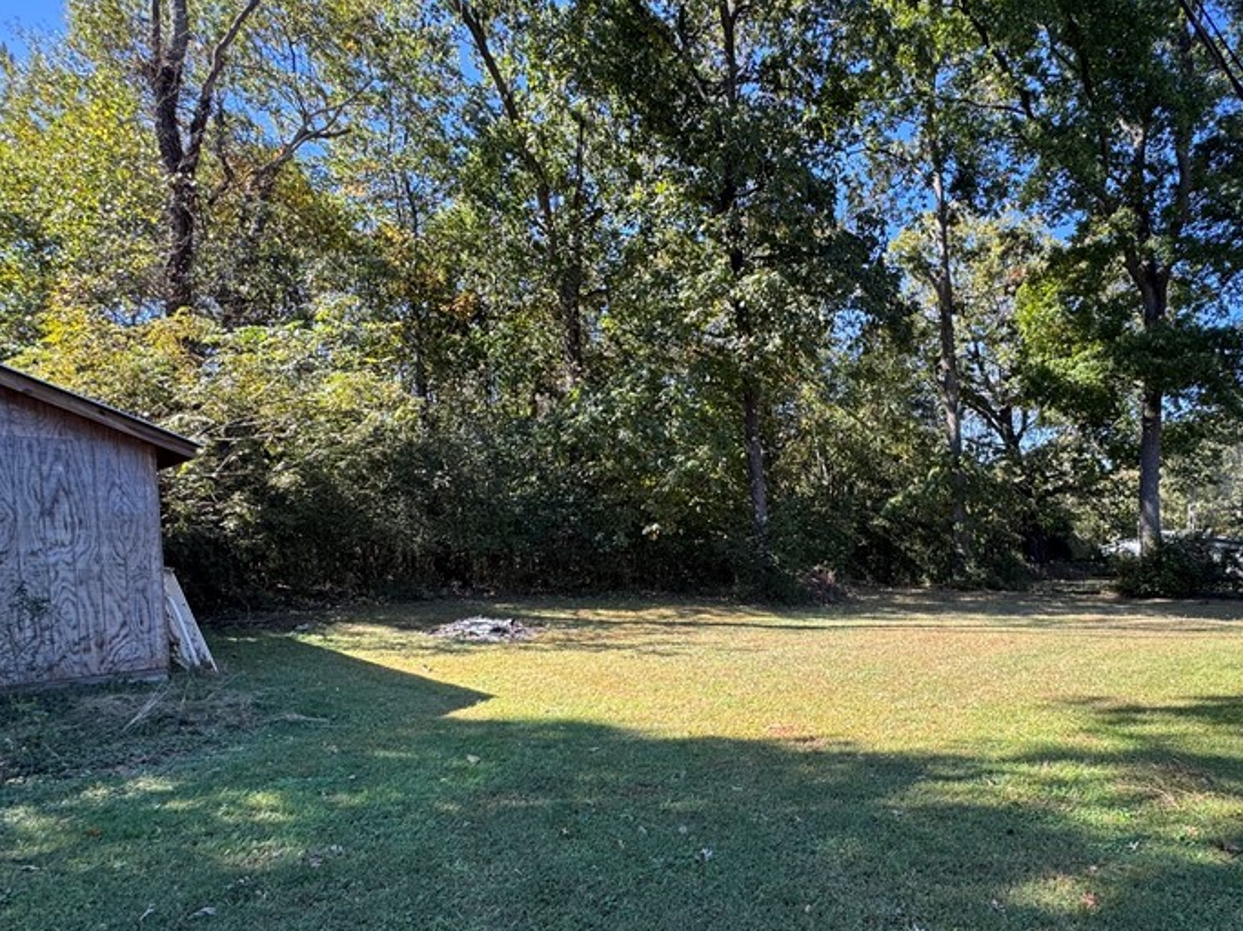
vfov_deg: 62.8
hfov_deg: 77.9
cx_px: 757
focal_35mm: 21
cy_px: 567
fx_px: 754
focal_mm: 2.22
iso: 40
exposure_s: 1/244
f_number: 2.2
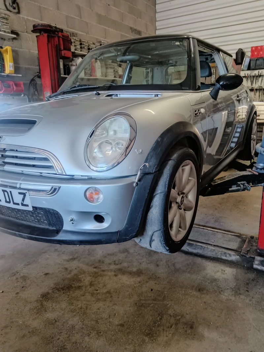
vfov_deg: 65.3
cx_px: 132
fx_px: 275
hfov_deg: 51.3
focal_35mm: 27
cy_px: 176
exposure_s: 1/25
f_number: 1.9
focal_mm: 4.95
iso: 916
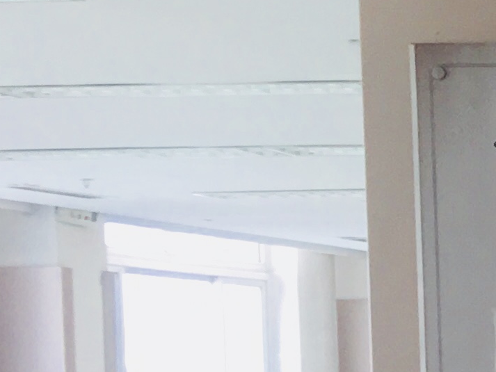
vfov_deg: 8.9
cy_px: 496
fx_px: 2350
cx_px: 1375
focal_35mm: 164
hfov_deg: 9.8
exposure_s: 1/33
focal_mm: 4.15
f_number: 2.2
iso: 32
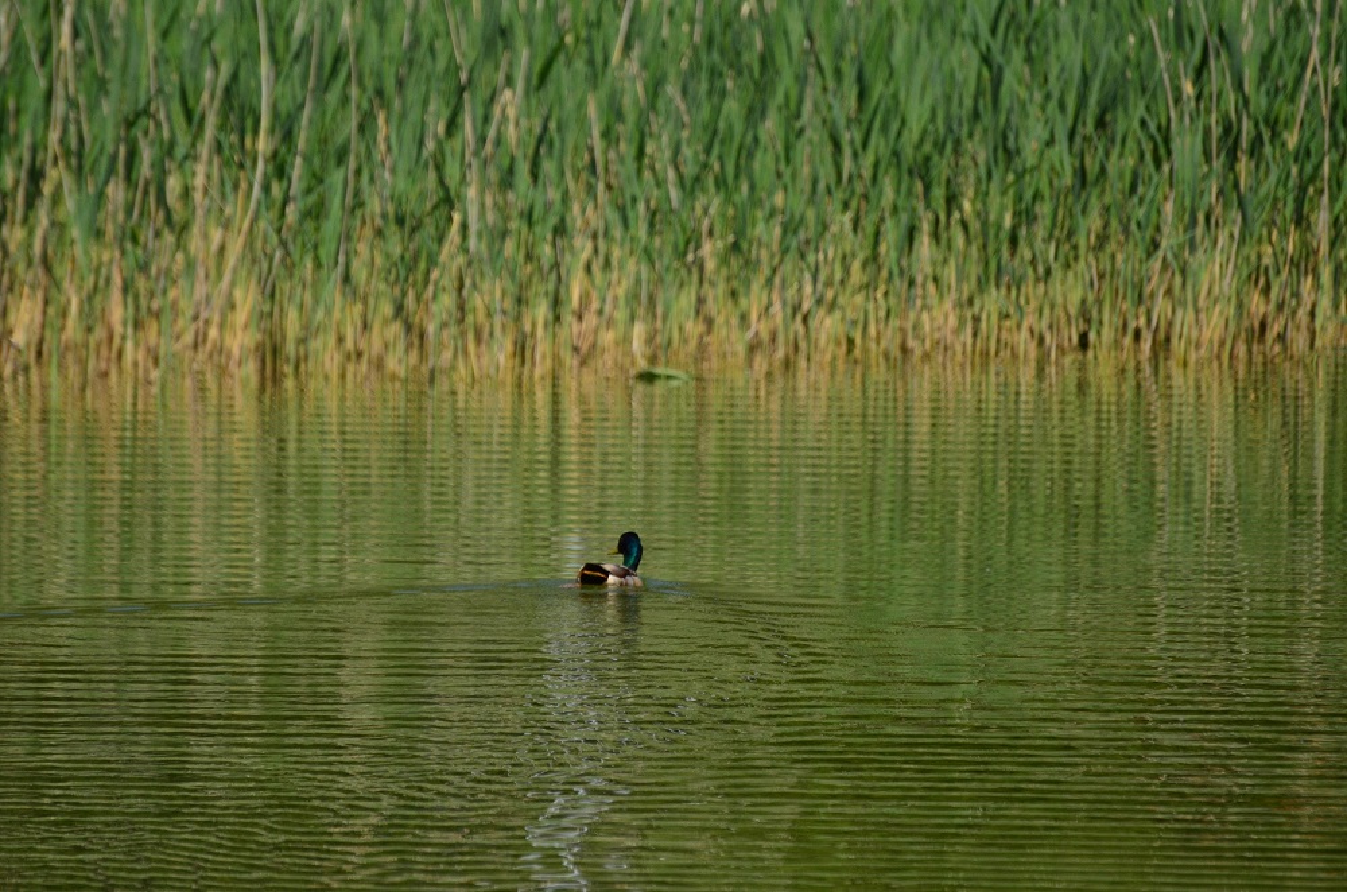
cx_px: 674
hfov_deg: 4.6
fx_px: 16800
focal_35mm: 450
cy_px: 446
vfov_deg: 3.0
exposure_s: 1/8000
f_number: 5.6
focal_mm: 300
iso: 900
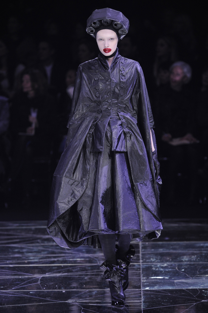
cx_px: 104
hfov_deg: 6.2
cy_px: 156
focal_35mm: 220
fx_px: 1909
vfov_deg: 9.4
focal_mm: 220
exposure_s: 1/250
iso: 1600
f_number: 4
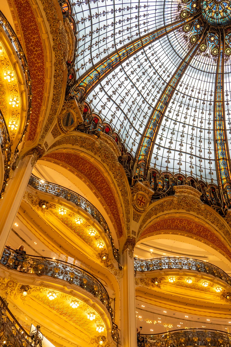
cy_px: 174
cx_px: 116
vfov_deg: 55.7
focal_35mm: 34
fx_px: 328
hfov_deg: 38.8
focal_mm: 22.7
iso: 250
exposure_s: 1/80
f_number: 5.6
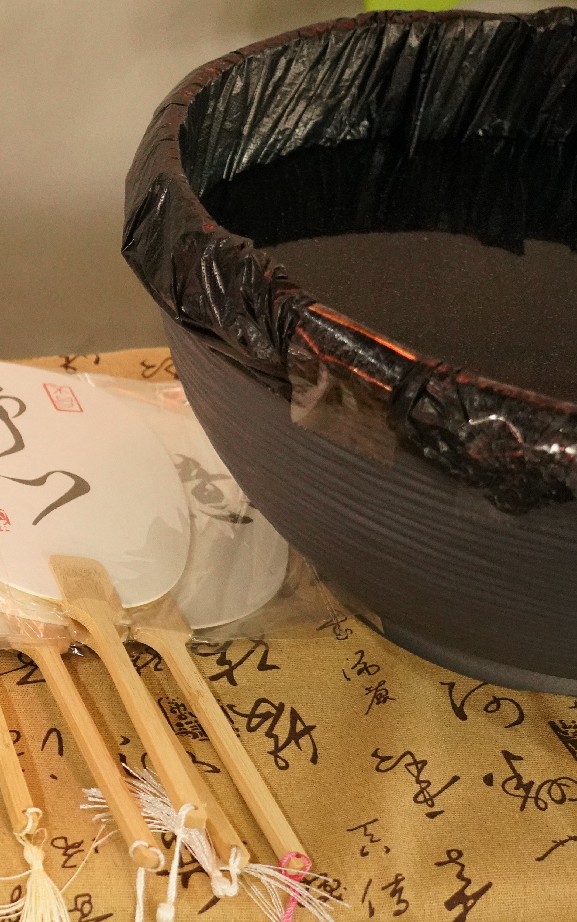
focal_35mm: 71
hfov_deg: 15.8
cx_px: -441
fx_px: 1786
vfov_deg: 28.9
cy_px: 524
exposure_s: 1/125
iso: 6400
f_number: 4
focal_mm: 30
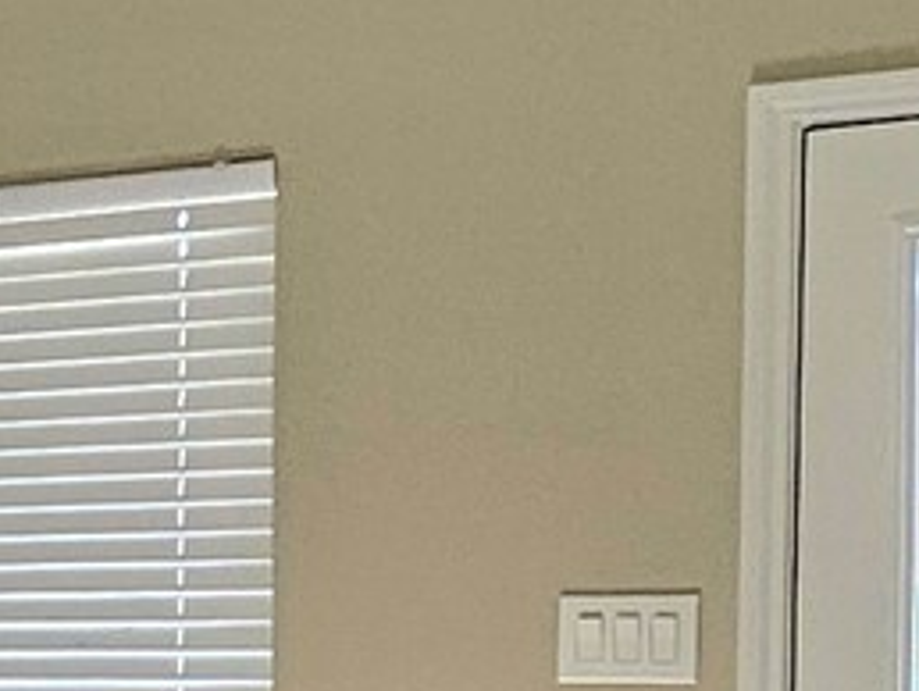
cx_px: -980
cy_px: 880
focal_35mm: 103
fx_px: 2737
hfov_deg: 15.1
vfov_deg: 13.9
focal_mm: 1.74
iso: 64
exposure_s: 1/60.2
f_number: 2.2
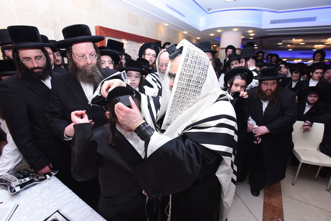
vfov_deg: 70.5
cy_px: 110
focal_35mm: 17
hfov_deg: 93.3
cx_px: 166
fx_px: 156
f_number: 8
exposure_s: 1/160
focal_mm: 17
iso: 1250
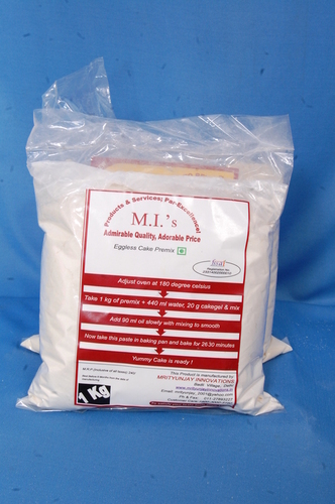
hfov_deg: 18.9
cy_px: 252
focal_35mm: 72
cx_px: 168
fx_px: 1008
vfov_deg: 28.1
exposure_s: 1/125
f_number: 16
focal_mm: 48
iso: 400
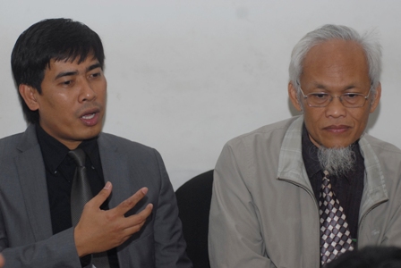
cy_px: 134
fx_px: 1338
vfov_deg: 11.5
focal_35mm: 120
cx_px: 200
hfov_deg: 17.0
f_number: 3.5
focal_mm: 80
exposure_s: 1/40
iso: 400
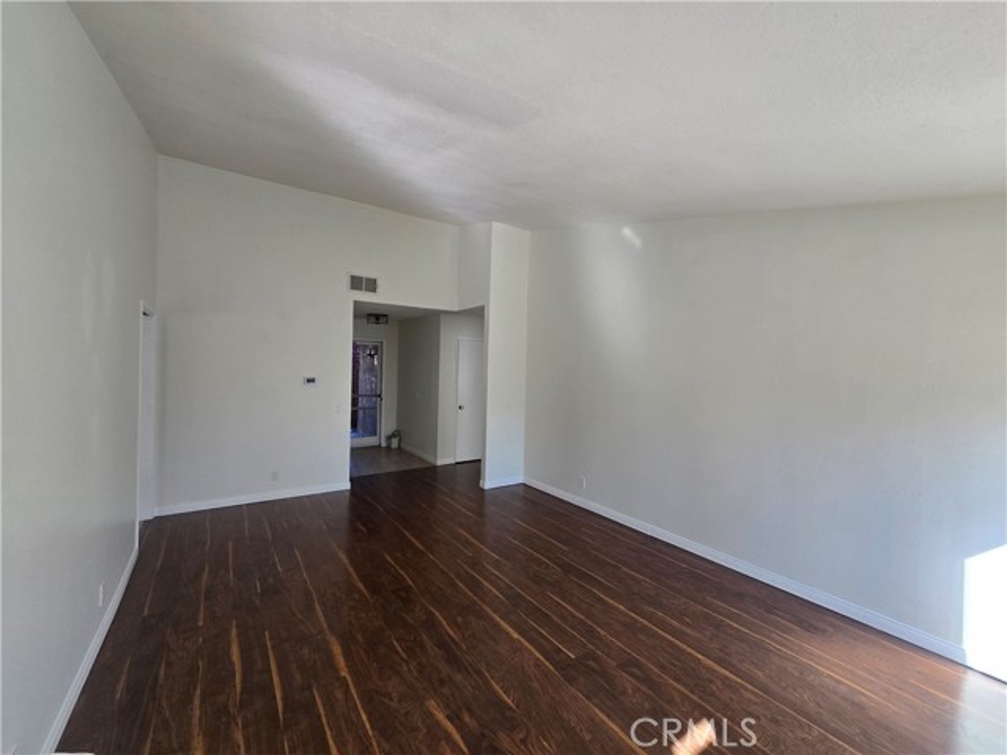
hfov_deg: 106.2
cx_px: 504
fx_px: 378
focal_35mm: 13
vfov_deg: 89.9
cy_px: 378
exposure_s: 1/120
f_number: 2.2
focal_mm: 2.2
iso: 64
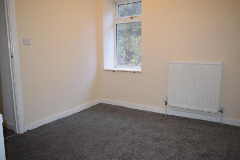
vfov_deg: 47.9
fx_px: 180
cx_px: 120
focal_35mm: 27
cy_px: 80
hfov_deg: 67.4
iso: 800
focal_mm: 18
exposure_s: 1/80
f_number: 4.5
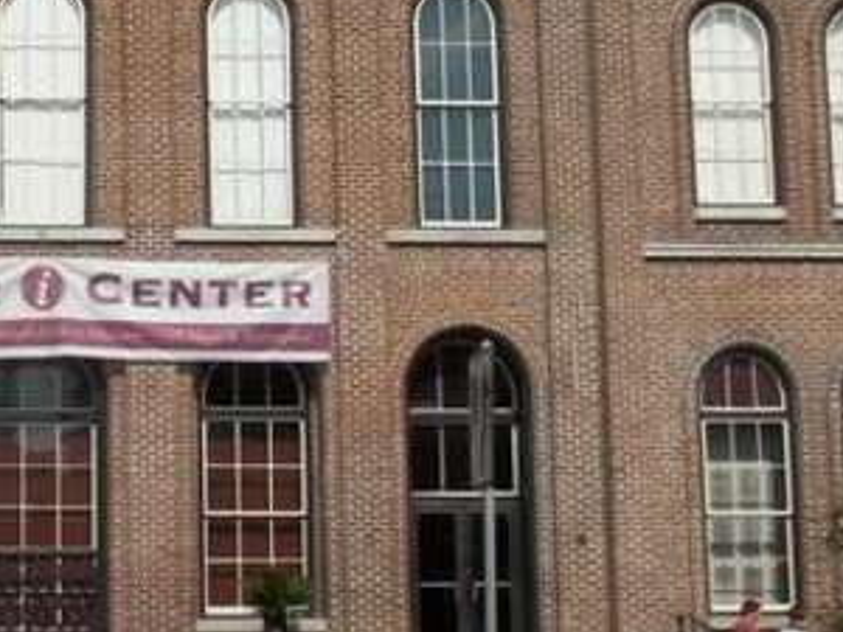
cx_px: -6
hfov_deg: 21.5
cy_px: 242
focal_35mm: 88
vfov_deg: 16.8
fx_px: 2143
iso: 64
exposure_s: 1/320
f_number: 8
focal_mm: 5.9
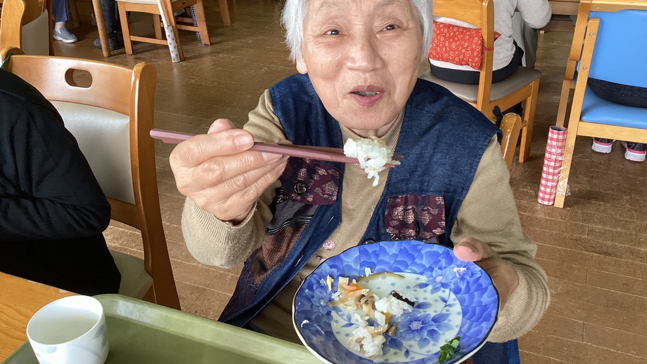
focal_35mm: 34
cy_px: 166
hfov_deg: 58.0
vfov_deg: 34.6
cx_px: 324
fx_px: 583
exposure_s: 1/120
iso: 80
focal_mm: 3.3
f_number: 2.4
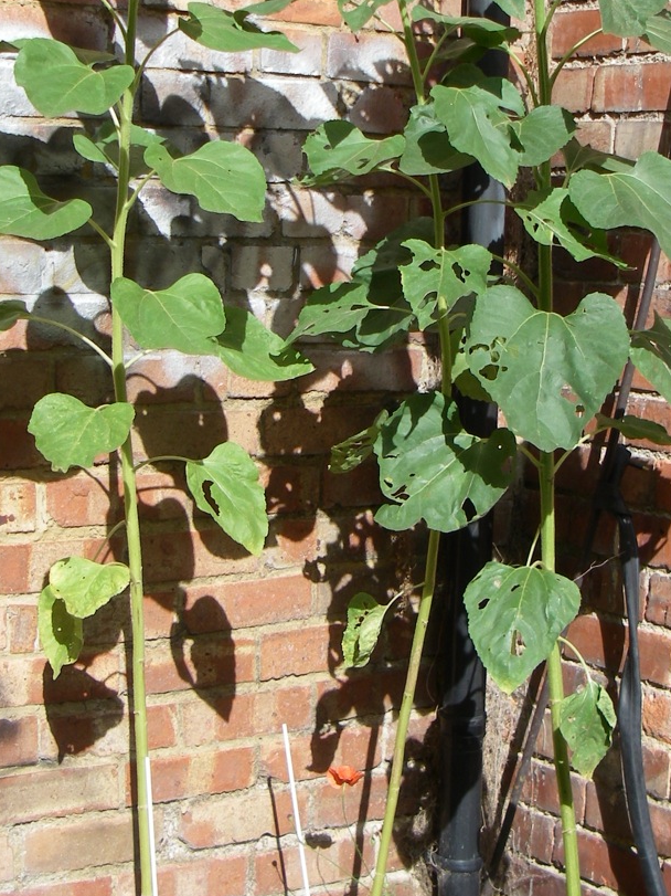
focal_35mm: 66
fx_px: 1706
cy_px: 347
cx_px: 413
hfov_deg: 22.2
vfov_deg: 29.3
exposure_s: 1/400
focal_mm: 6.3
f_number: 3.3
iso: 64
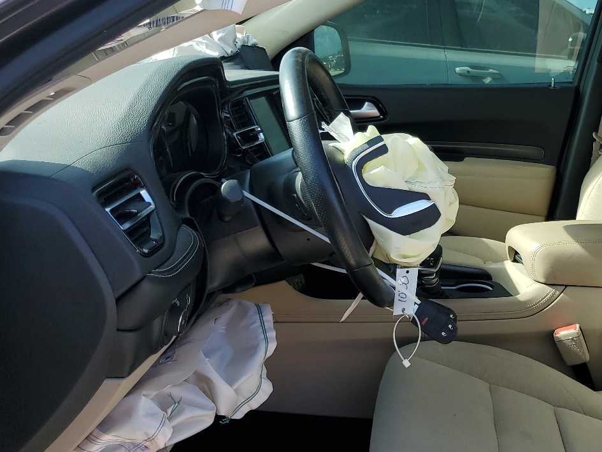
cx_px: 489
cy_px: 236
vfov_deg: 32.9
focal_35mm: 44
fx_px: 765
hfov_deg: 41.0
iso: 50
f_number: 1.5
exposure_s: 1/1000
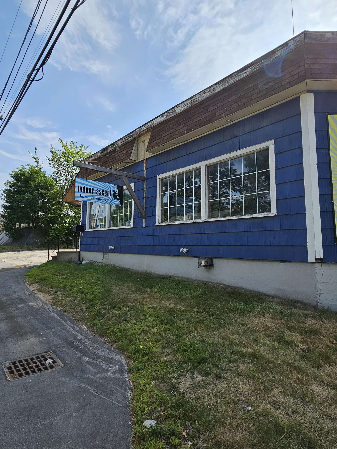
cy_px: 216
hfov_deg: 71.6
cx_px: 162
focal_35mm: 18
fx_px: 234
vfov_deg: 87.7
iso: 50
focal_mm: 2.2
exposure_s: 1/2145
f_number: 2.2
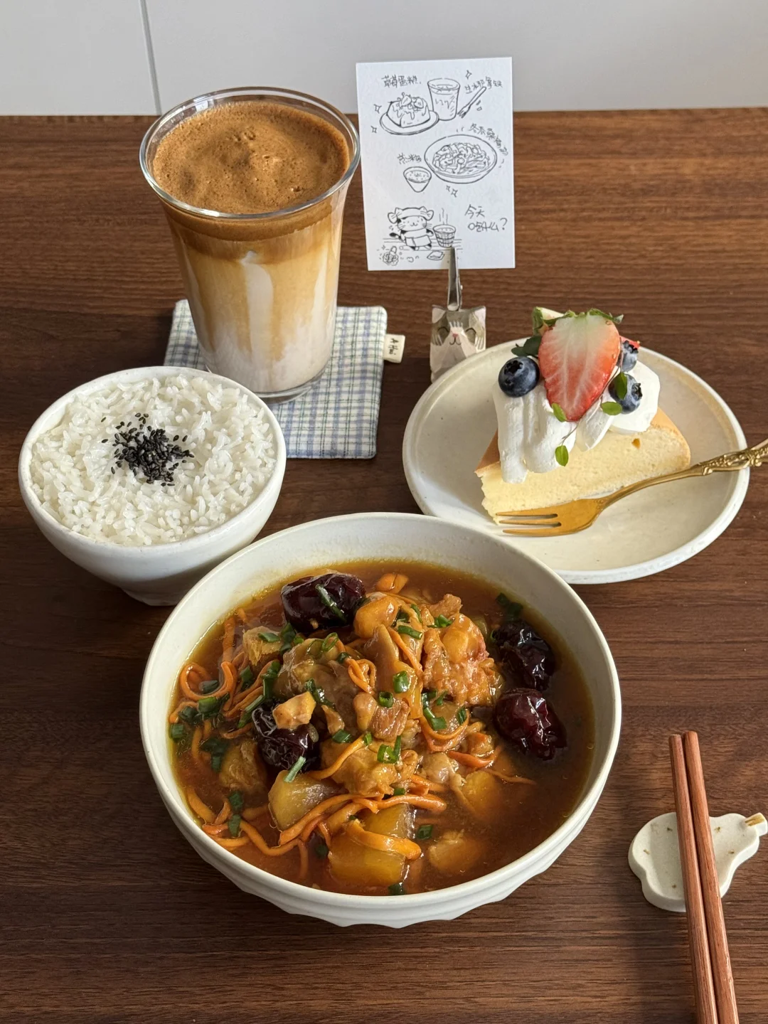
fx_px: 1420
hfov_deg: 30.3
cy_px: 512
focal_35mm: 48
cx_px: 384
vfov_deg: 39.7
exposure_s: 1/60
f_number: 1.78
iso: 160
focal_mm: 6.76
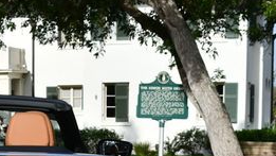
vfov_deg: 7.8
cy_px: 221
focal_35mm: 154
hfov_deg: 13.6
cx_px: -37
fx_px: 1127
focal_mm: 30
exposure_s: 1/320
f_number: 9
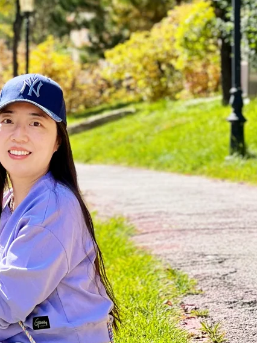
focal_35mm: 195
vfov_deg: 10.2
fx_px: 1932
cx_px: 9
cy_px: 178
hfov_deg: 7.6
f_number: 2.8
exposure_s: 1/269
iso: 25
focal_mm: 9
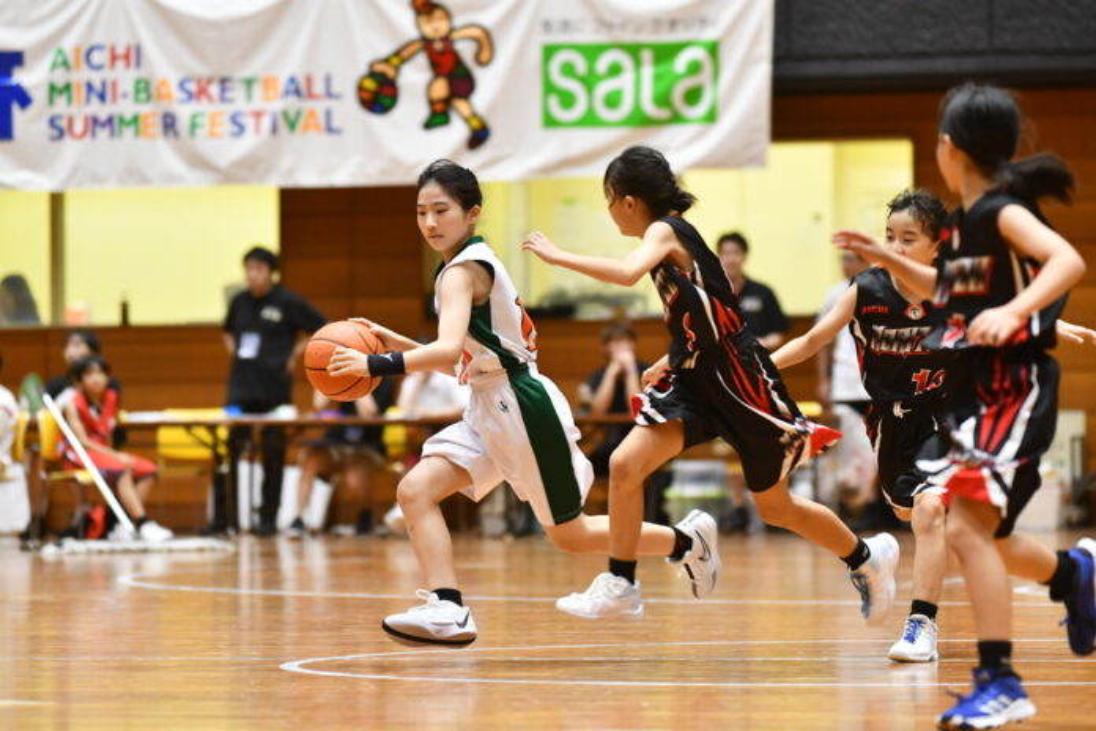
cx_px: 548
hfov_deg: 8.9
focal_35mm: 232
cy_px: 366
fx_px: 7063
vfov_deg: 5.9
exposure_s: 1/400
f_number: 2.8
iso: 3200
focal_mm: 155
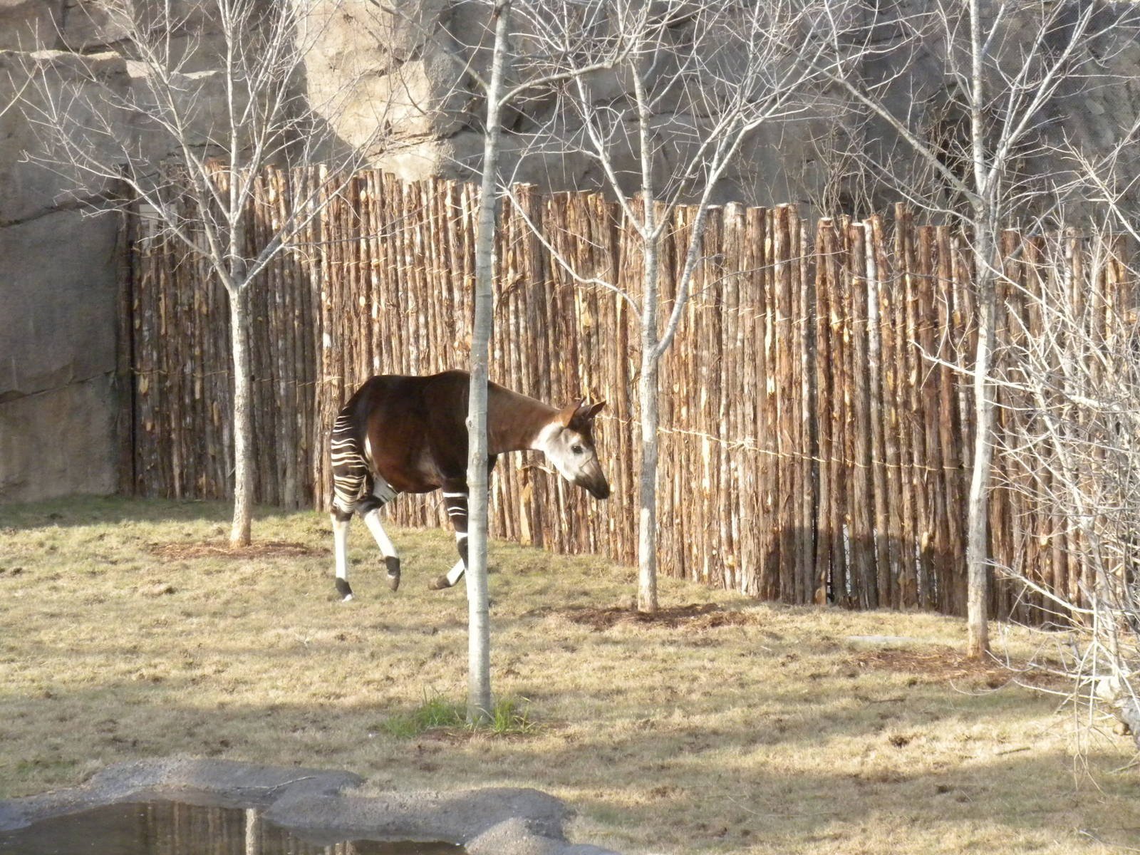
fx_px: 3919
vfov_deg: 12.5
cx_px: 570
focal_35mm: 119
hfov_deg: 16.6
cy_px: 428
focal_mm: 21
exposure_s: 1/560
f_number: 5.1
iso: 400
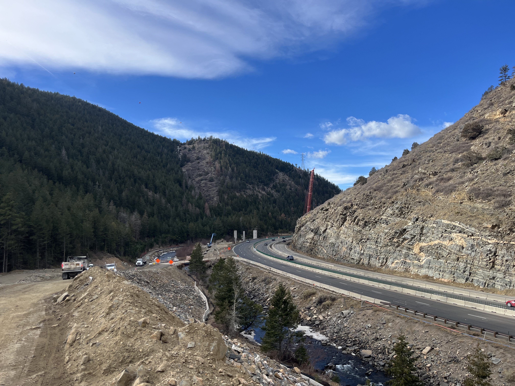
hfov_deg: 67.3
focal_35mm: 26
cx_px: 258
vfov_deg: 53.1
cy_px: 193
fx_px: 387
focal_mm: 5.1
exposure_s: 1/1957
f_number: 1.6
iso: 50
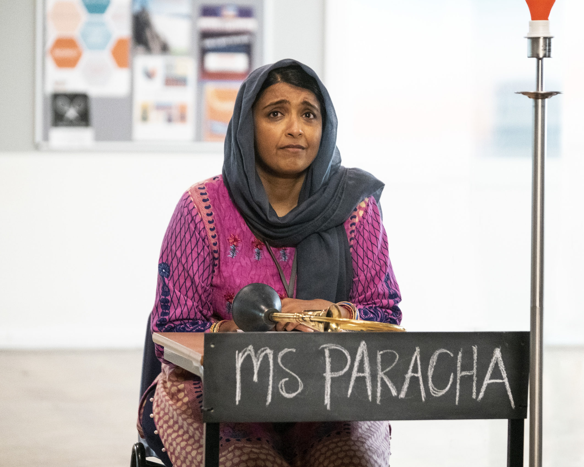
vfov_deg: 9.3
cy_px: 233
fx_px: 2869
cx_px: 338
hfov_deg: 11.6
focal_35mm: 166
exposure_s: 1/60
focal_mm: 98.2
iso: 2500
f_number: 3.2
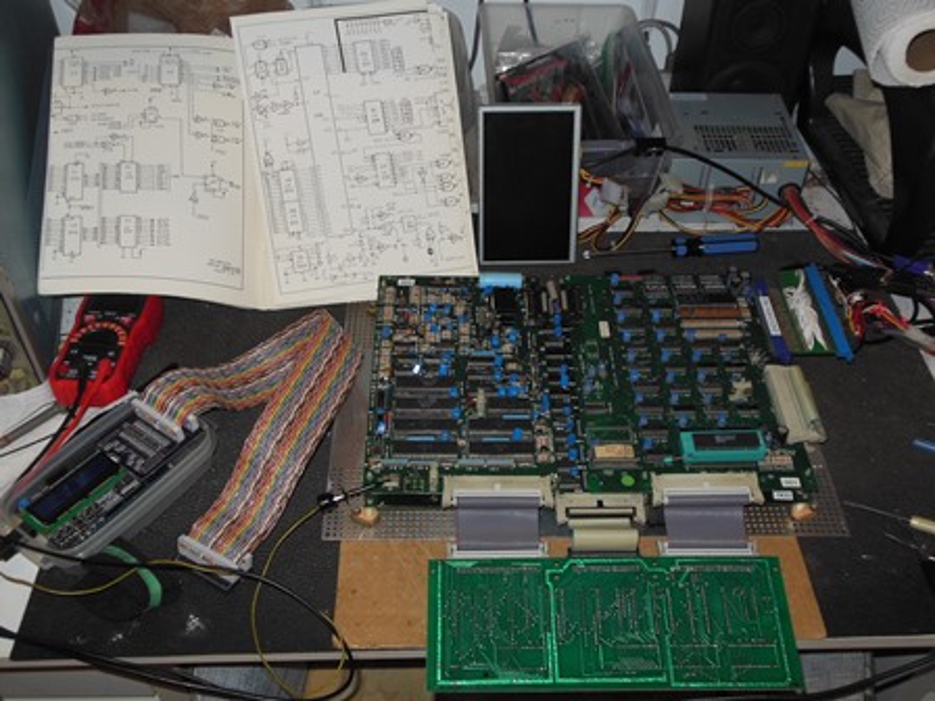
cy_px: 350
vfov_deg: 48.2
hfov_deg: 61.7
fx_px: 783
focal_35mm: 29
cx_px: 468
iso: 125
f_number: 3.3
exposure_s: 1/25
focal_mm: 5.2
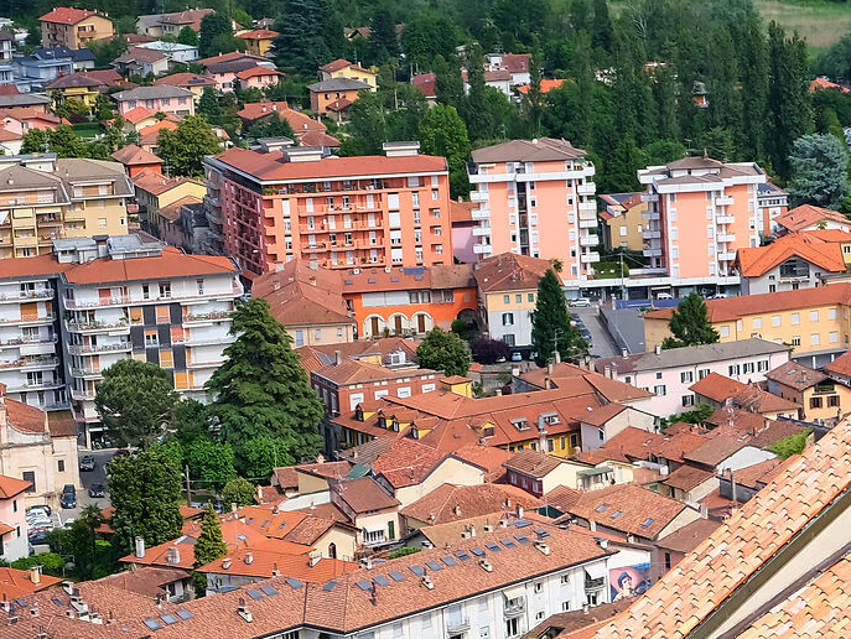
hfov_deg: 13.1
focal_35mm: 141
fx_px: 3468
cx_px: 1337
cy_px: 372
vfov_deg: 10.5
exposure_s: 1/500
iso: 320
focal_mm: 27.7
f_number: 5.6
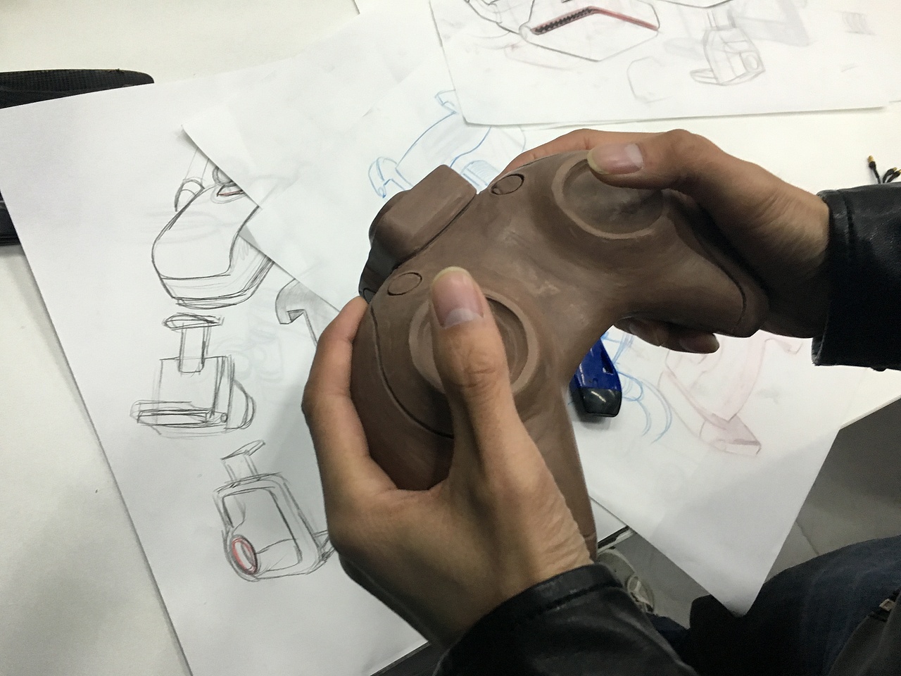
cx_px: 450
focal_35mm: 29
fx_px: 755
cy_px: 338
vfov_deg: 48.2
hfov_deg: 61.7
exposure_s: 1/33
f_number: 2.2
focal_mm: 4.15
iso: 200
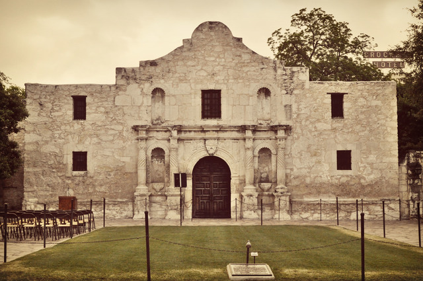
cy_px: 140
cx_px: 212
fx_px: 598
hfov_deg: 38.9
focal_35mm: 51
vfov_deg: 26.4
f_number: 13
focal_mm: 34
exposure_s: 1/640
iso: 2500
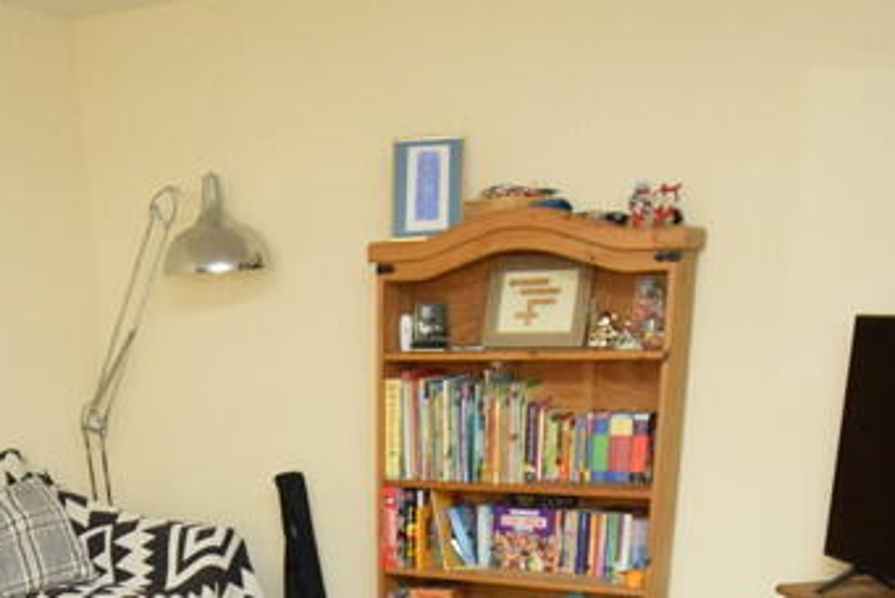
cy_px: 738
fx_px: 1120
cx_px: 276
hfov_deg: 42.8
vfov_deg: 26.3
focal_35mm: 45
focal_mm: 10
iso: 3200
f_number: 4.5
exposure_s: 1/60
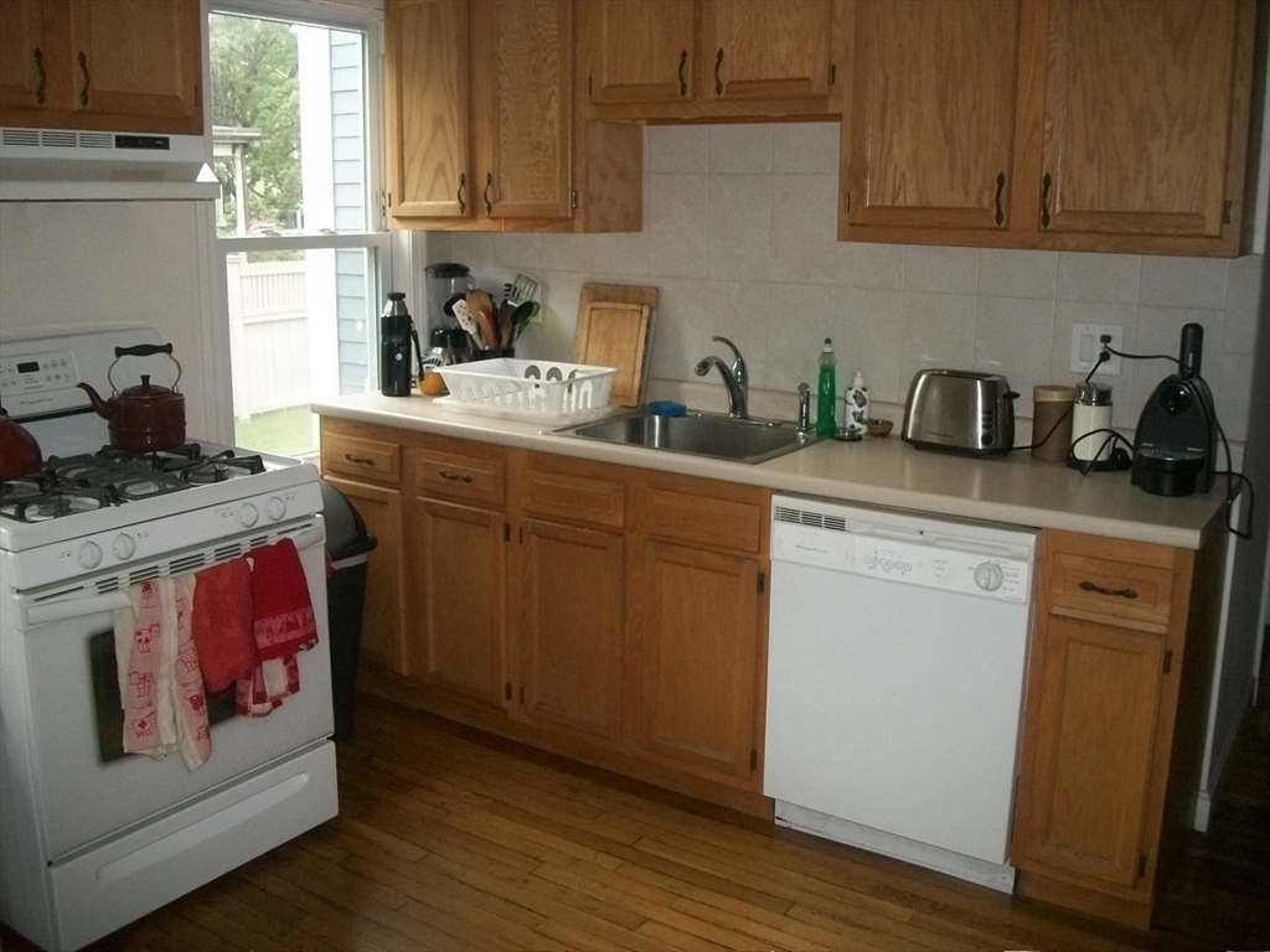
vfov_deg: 44.2
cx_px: 635
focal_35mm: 32
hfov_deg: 56.8
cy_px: 476
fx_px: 1174
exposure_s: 1/125
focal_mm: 5.7
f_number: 2.9
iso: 200
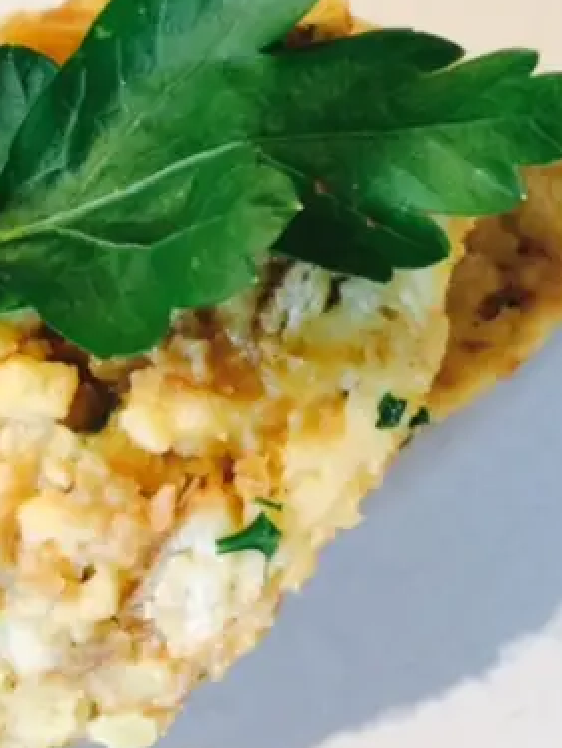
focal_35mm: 56
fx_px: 1212
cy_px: 353
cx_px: 171
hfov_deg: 25.9
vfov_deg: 34.3
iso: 200
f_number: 2.2
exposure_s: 1/30
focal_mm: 4.15
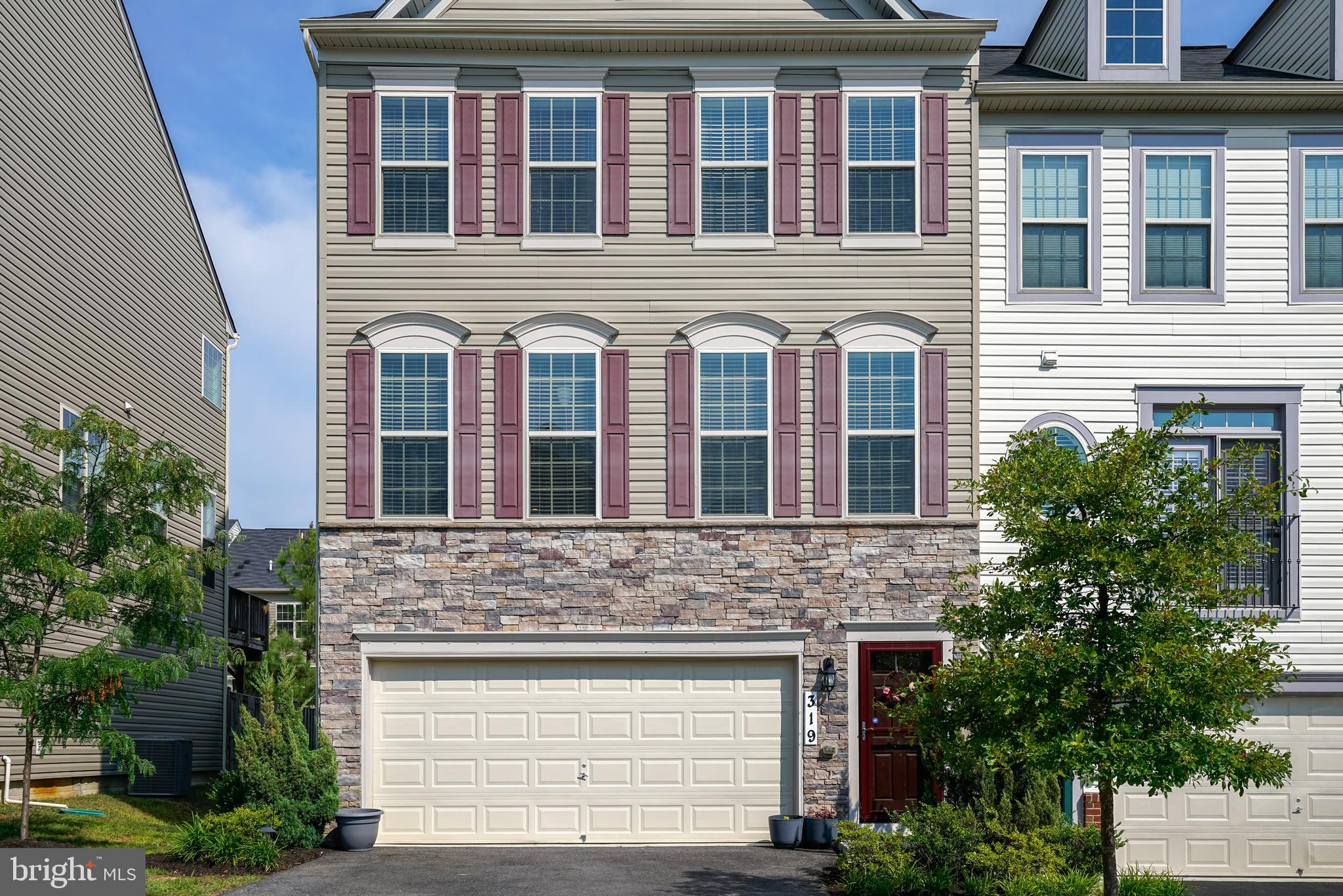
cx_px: 672
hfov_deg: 54.4
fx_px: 1306
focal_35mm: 35
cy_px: 448
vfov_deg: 37.9
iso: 100
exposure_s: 1/500
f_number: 7.1
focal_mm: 35
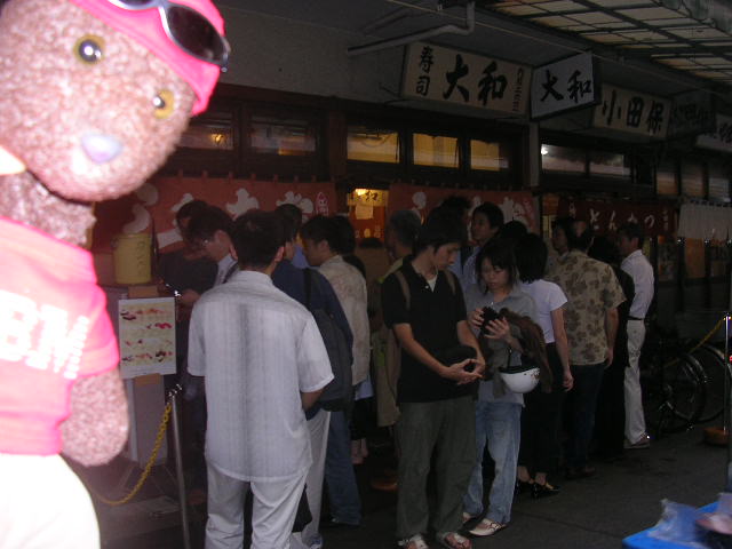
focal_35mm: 38
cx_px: 366
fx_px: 804
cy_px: 274
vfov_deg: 37.7
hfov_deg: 49.0
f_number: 2.8
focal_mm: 5.8
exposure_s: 1/60.1
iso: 53
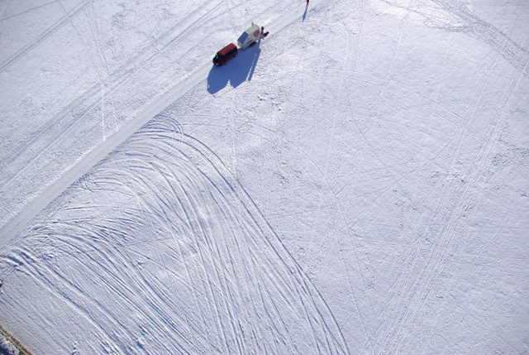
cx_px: 264
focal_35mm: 27
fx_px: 397
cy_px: 178
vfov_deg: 48.1
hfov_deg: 67.3
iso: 400
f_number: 8
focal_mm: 18
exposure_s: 1/1000
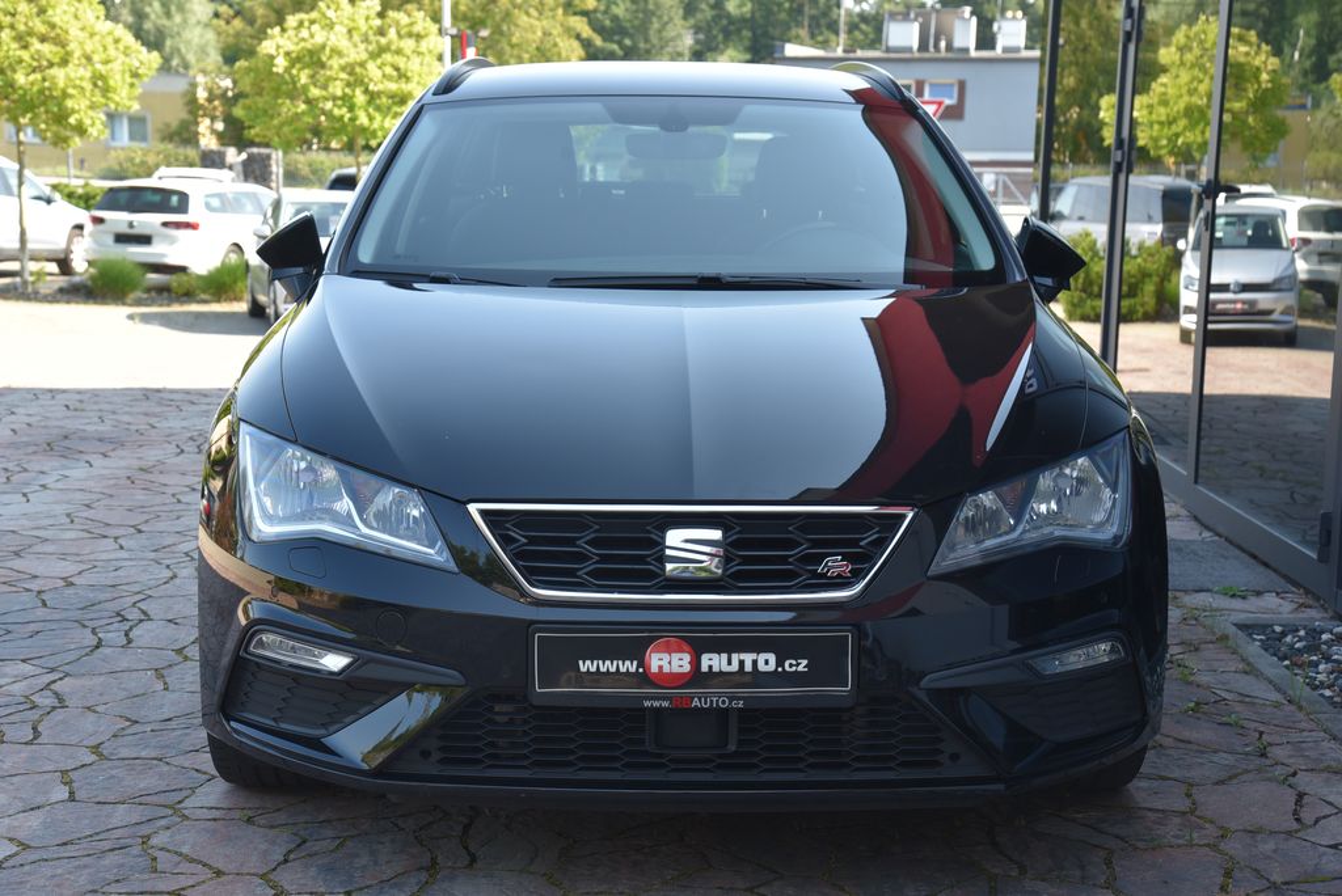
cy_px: 448
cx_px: 671
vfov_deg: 21.9
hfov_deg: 32.4
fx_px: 2312
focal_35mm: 62
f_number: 7.1
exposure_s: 1/200
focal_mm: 62
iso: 500
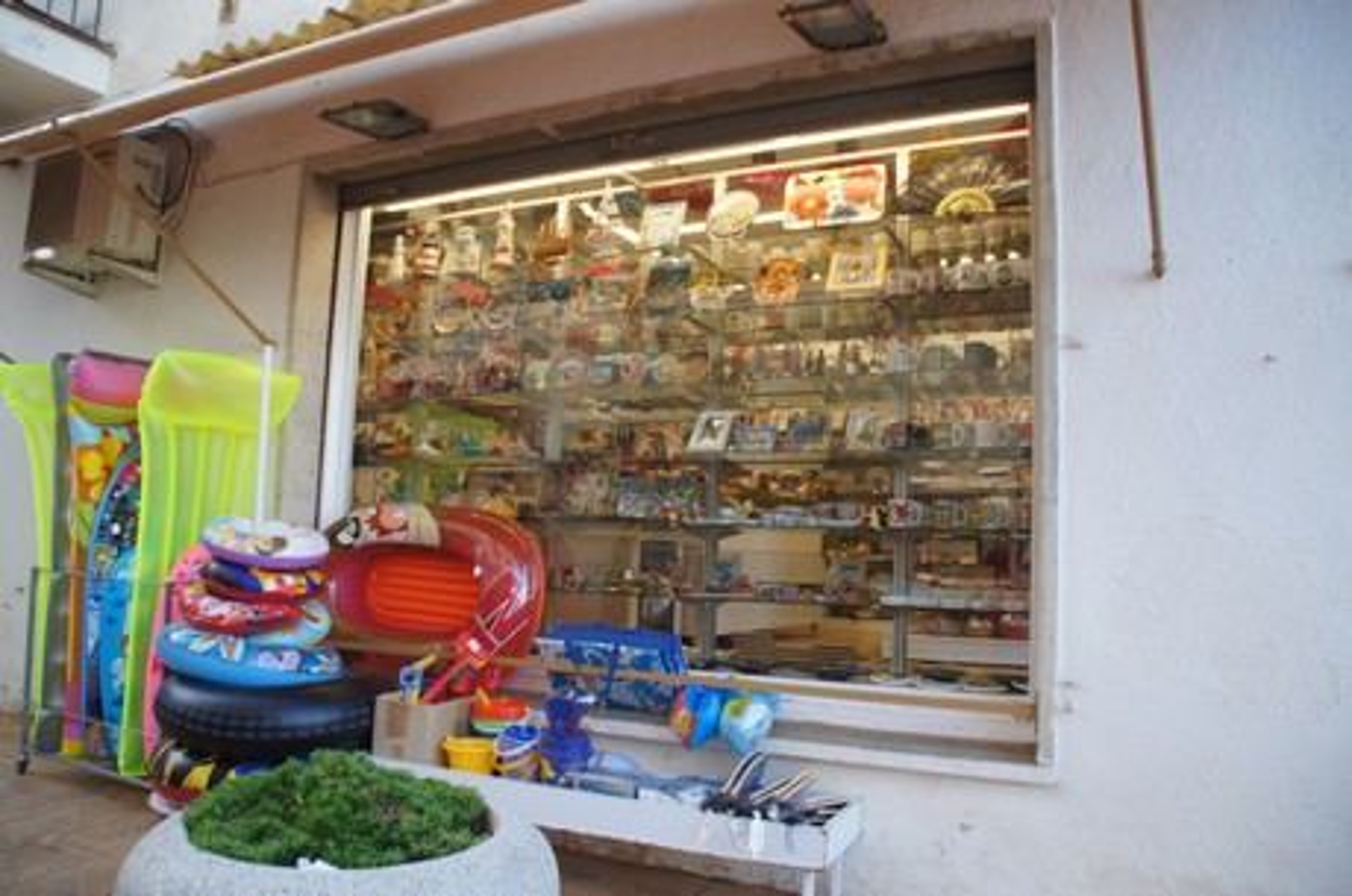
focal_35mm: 27
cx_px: 676
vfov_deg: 47.8
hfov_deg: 67.5
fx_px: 1012
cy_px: 448
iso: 100
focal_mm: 18
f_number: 4.5
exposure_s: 1/60
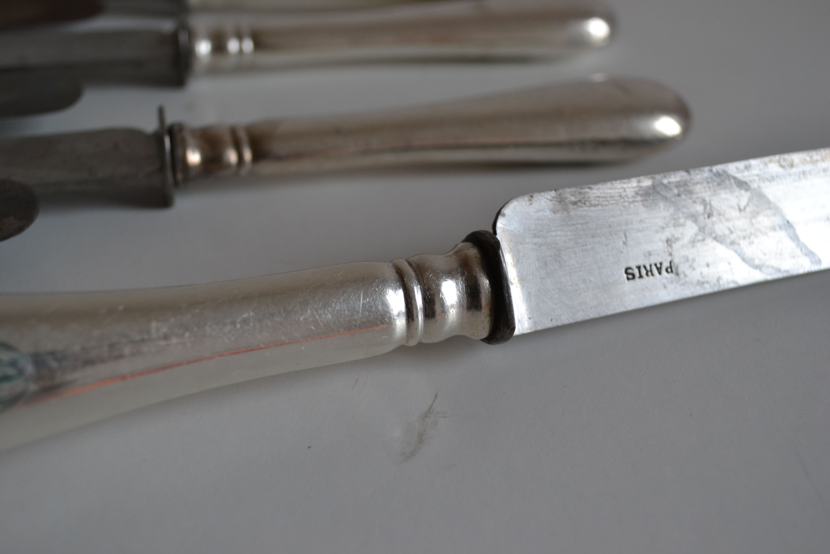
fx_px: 1107
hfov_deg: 41.1
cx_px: 415
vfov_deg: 28.1
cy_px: 277
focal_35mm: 48
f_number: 5
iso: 400
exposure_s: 1/100
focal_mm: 32
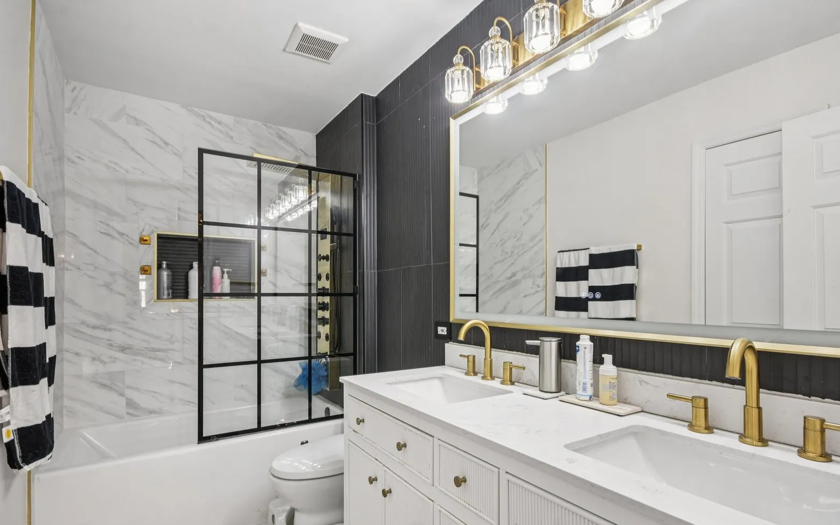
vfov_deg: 64.2
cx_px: 419
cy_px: 285
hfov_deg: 90.2
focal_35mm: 18
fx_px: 418
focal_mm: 11.5
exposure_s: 1/20
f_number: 8
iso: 400
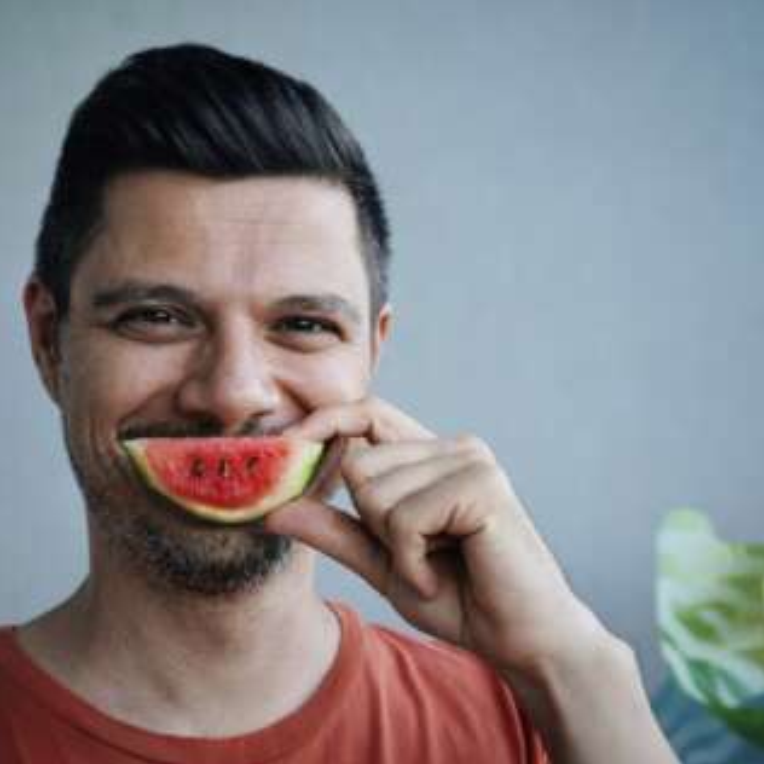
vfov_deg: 24.3
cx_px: 341
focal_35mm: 71
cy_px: 380
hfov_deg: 24.3
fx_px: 1773
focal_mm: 55
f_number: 5.6
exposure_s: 1/60
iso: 160
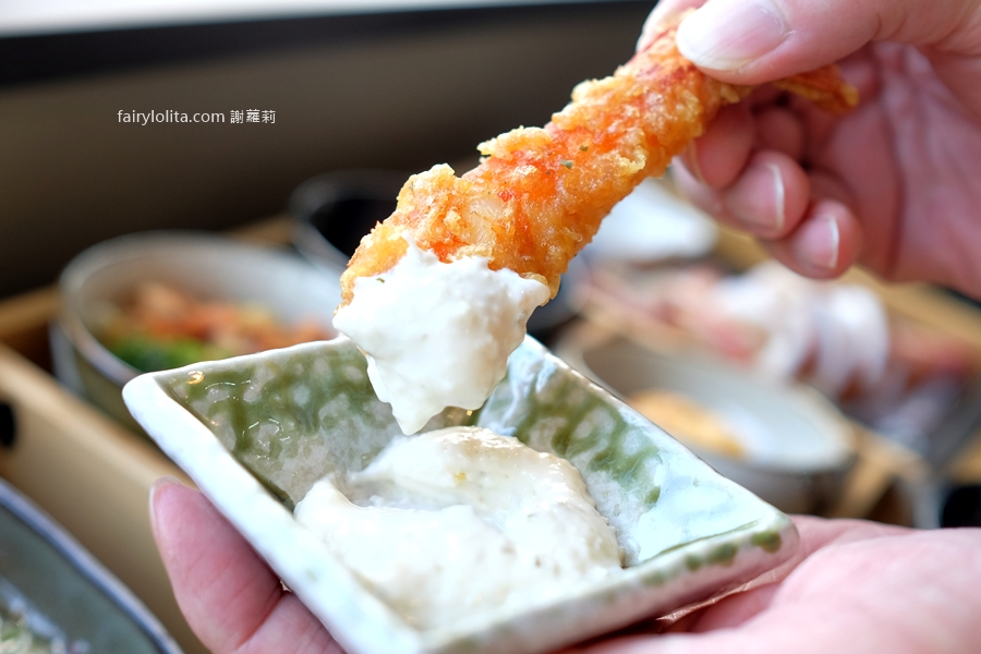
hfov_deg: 54.4
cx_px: 490
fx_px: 954
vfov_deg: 37.9
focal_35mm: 35
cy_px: 327
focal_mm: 23
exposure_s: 1/120
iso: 250
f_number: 2.5
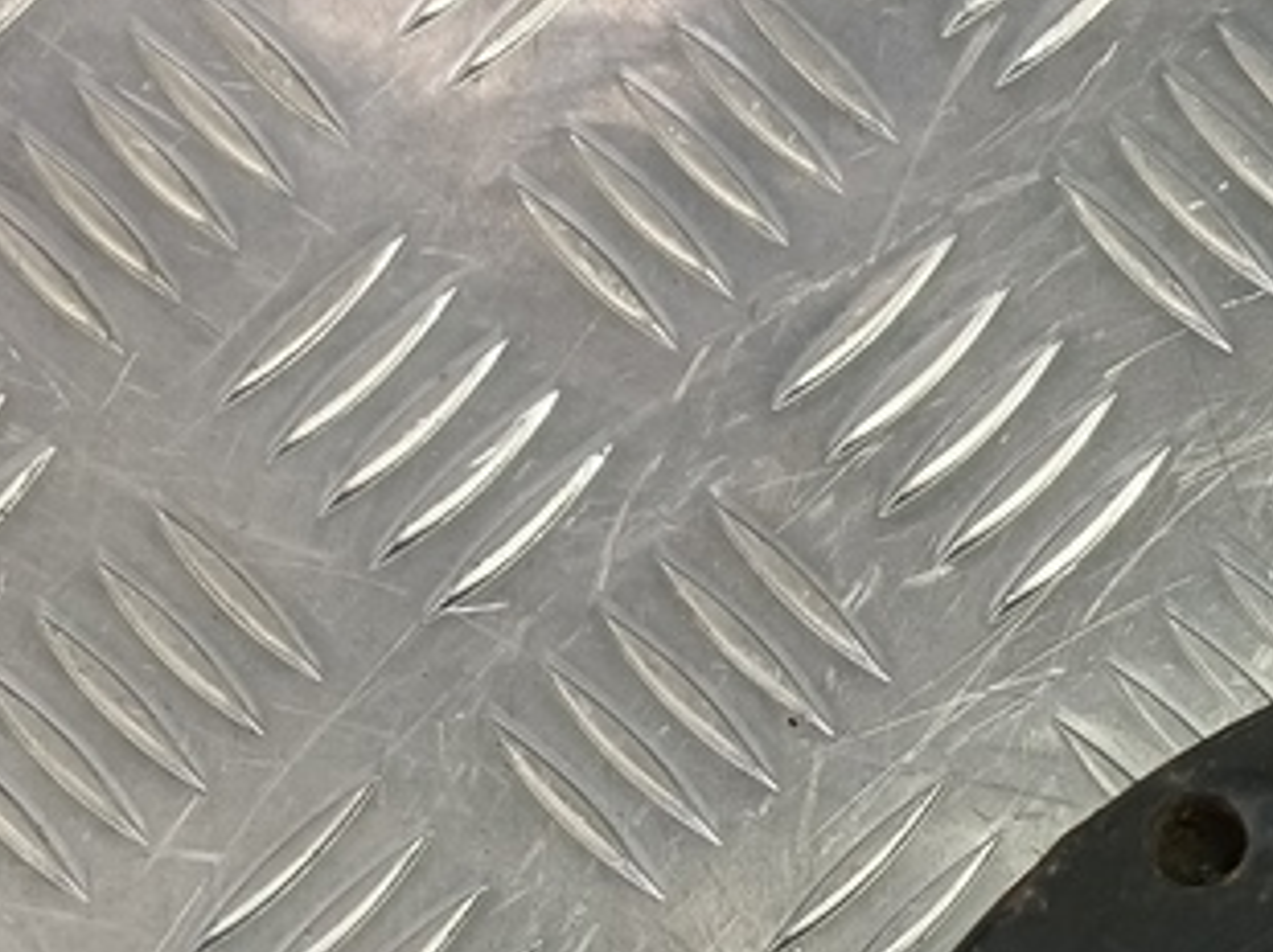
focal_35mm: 76
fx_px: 2793
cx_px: 1741
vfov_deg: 17.2
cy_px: 1477
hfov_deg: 22.4
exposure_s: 1/50
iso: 115
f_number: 1.6
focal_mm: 4.11
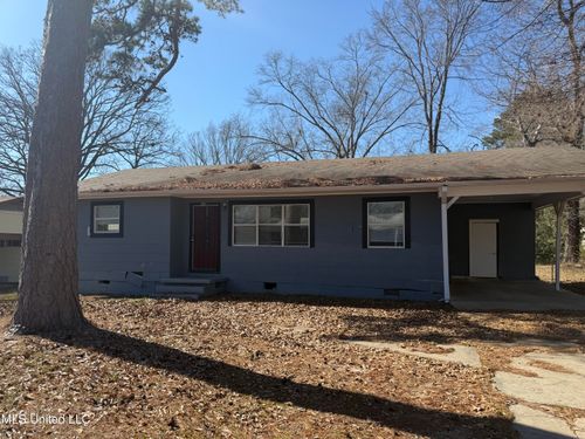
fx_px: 406
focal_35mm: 24
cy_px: 220
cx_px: 292
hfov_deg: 71.6
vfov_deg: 56.8
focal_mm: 6.76
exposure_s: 1/3145
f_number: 1.78
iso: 80
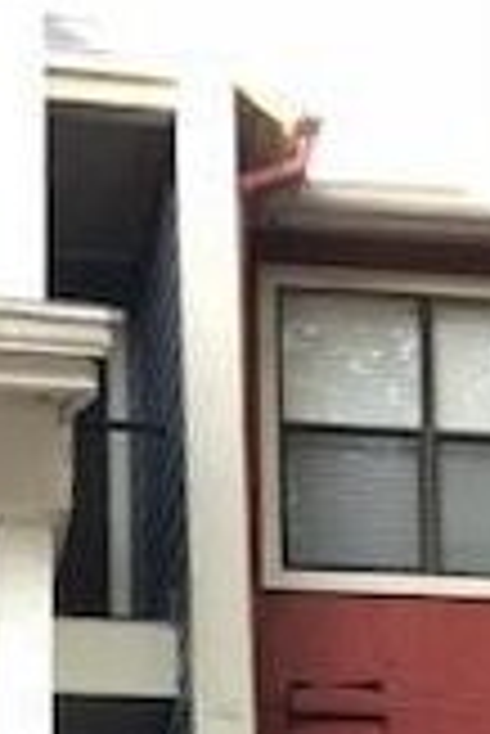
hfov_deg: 11.5
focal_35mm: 119
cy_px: 1475
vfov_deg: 14.3
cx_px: 130
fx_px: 2424
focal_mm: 4
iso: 25
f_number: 1.8
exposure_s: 1/30
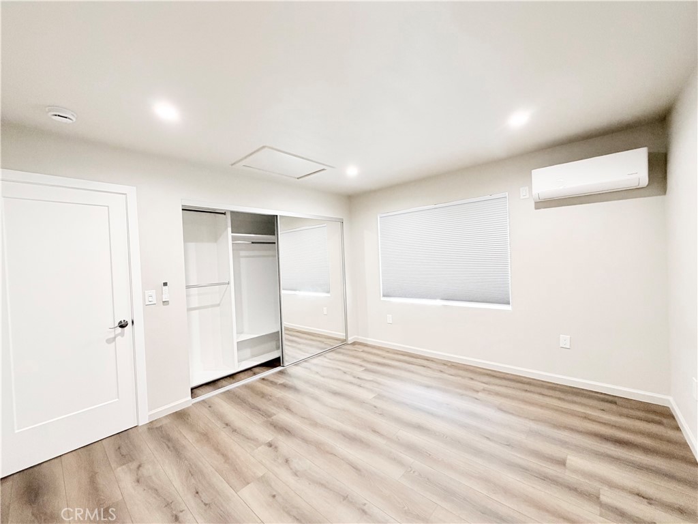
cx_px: 349
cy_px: 262
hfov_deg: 102.1
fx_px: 282
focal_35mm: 14
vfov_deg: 85.7
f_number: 2.2
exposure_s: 1/60
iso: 320
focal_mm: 2.22
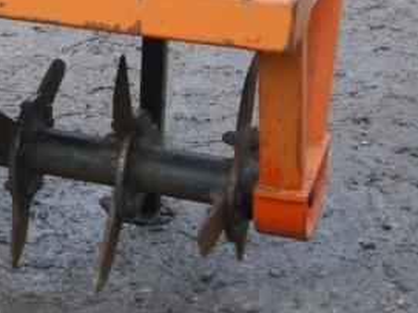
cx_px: -259
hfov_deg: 12.3
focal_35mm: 151
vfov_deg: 9.7
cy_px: -5
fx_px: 1823
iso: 640
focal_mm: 20
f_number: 4.2
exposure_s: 1/125
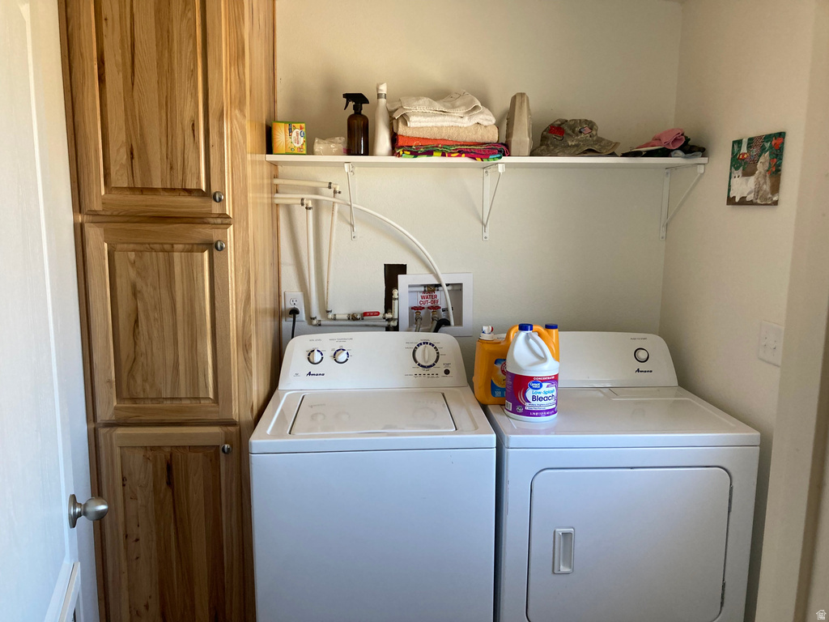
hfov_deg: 63.4
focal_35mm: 28
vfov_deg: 49.7
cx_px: 414
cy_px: 311
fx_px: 671
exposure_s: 1/103
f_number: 1.8
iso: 80
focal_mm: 3.99
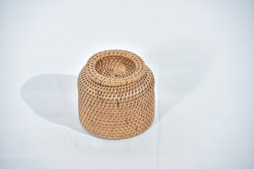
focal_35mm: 200
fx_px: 1411
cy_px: 84
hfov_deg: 10.3
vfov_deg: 6.9
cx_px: 127
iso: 200
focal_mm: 200
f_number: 5.6
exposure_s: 1/125
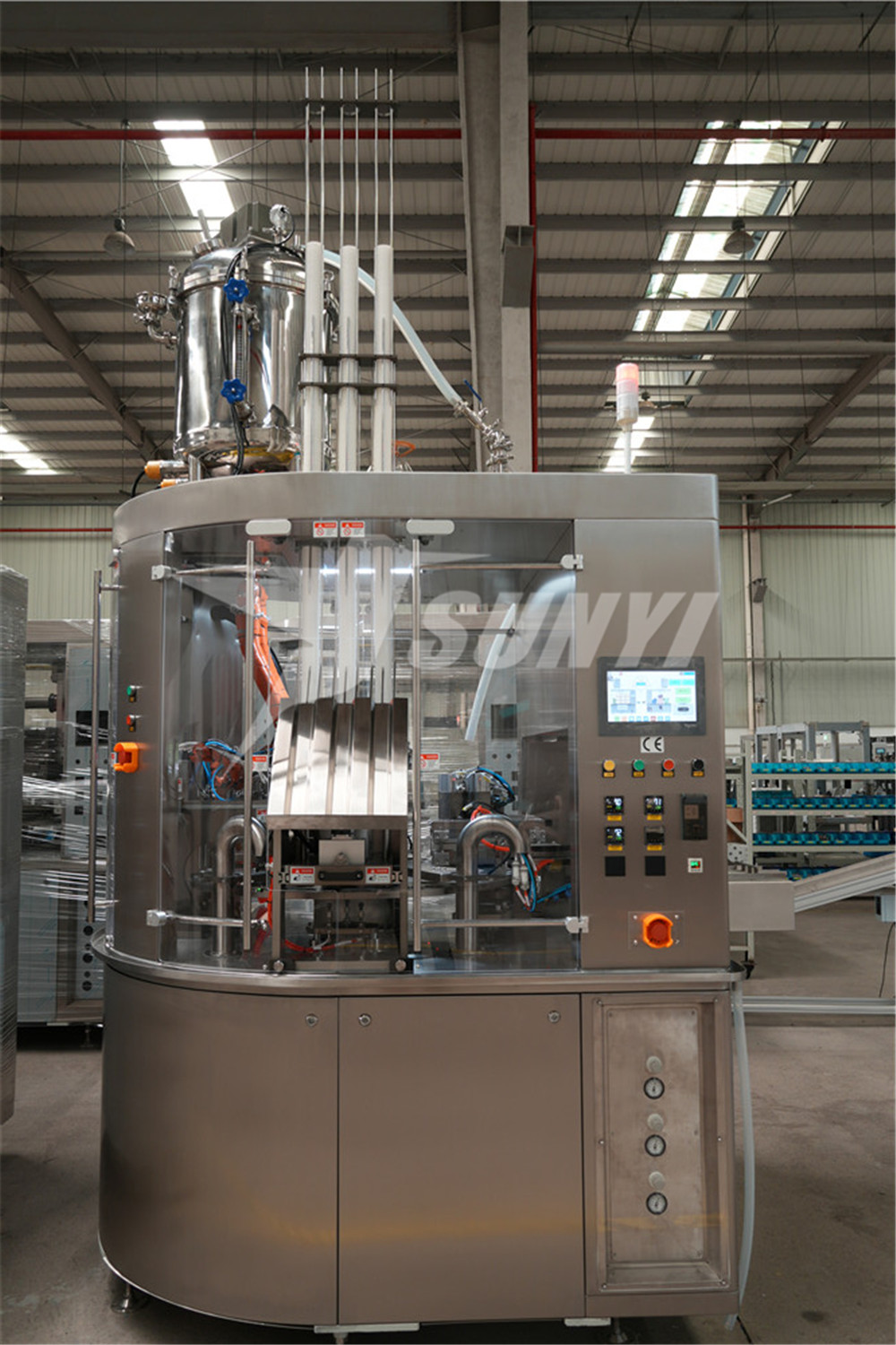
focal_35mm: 27
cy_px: 672
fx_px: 1008
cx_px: 448
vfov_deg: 67.4
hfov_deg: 47.9
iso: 200
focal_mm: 18
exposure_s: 1/30
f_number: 3.5
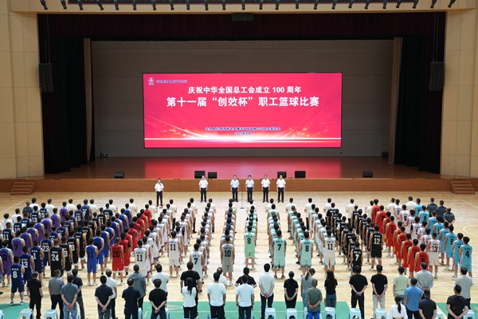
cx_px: 239
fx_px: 505
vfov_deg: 35.1
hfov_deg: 50.7
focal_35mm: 38
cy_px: 160
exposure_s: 1/200
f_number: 3.5
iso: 1250
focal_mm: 38
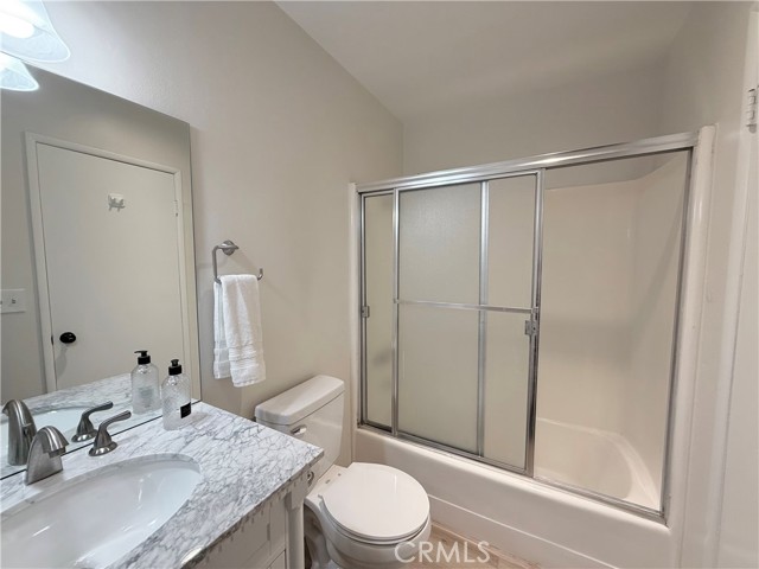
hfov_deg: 102.1
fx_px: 307
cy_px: 284
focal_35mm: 14
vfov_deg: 85.7
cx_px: 380
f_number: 2.2
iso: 160
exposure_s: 1/120
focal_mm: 2.22
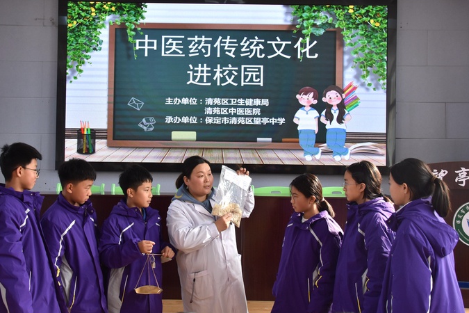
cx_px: 222
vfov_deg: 27.0
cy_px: 146
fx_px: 651
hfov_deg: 39.6
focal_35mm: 50
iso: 800
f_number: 5.6
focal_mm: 30
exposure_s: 1/250
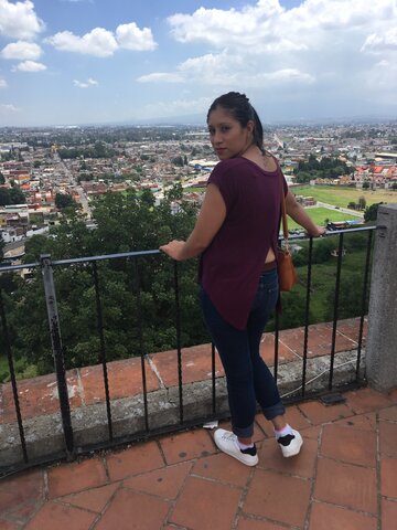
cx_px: 198
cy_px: 265
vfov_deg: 61.7
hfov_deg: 48.2
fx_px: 443
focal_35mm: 29
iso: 25
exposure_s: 1/1282
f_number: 2.2
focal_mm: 4.15
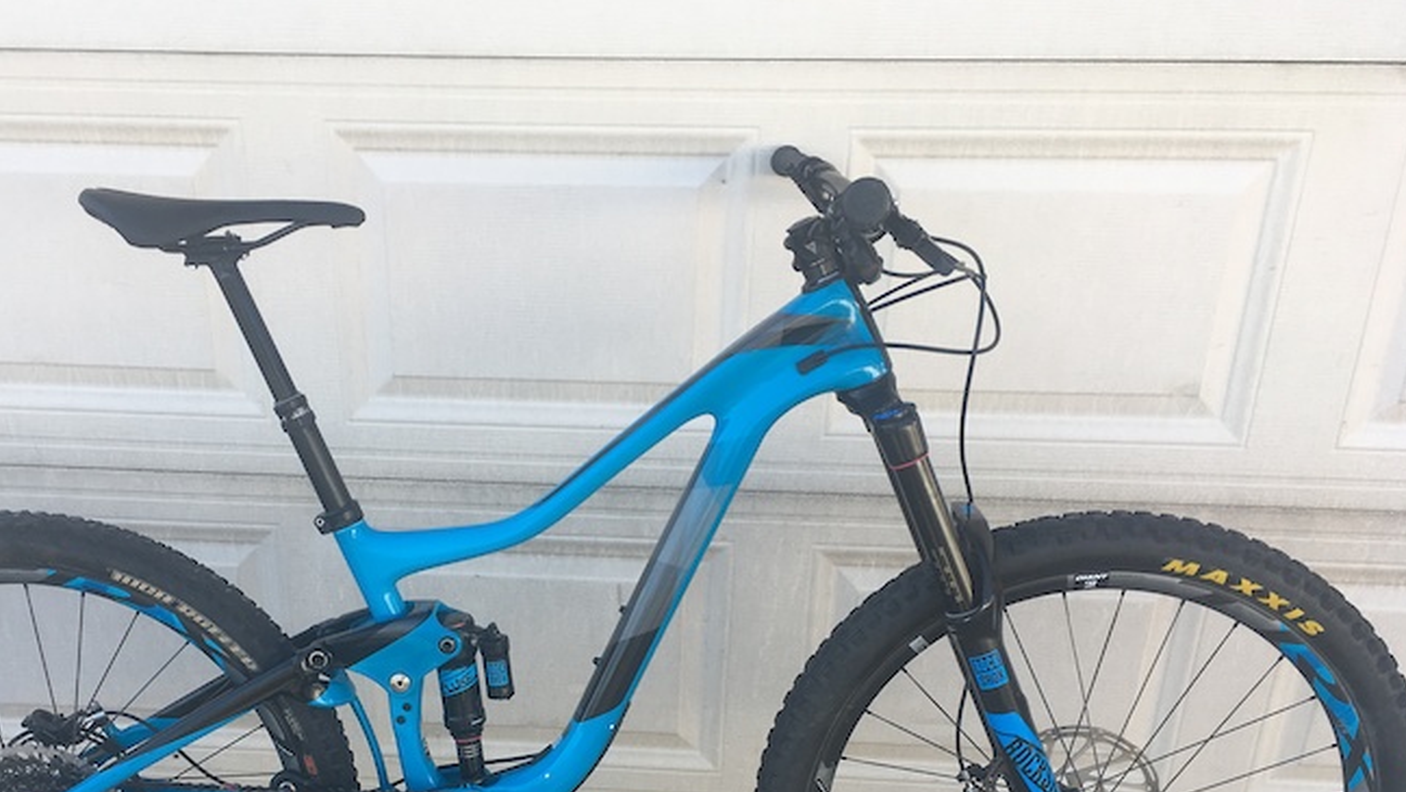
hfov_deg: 51.3
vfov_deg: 29.7
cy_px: 636
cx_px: 568
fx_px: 1454
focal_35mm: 39
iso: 25
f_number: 2.2
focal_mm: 4.15
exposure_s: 1/211
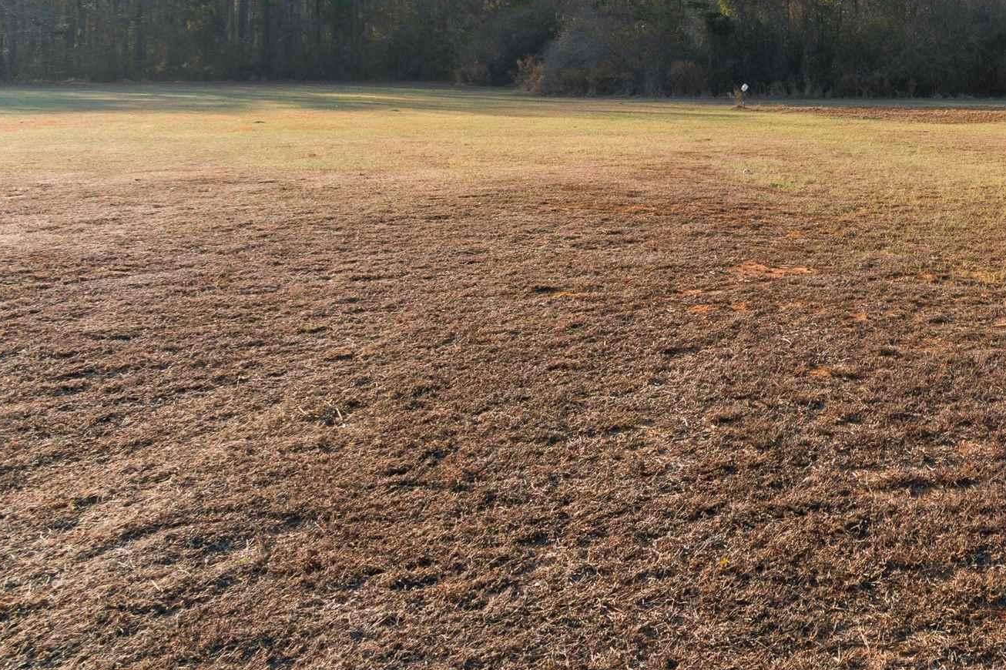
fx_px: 1117
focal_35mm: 40
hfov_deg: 40.0
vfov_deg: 31.2
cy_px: 18
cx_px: 1090
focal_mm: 11.5
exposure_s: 1/250
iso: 100
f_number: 8
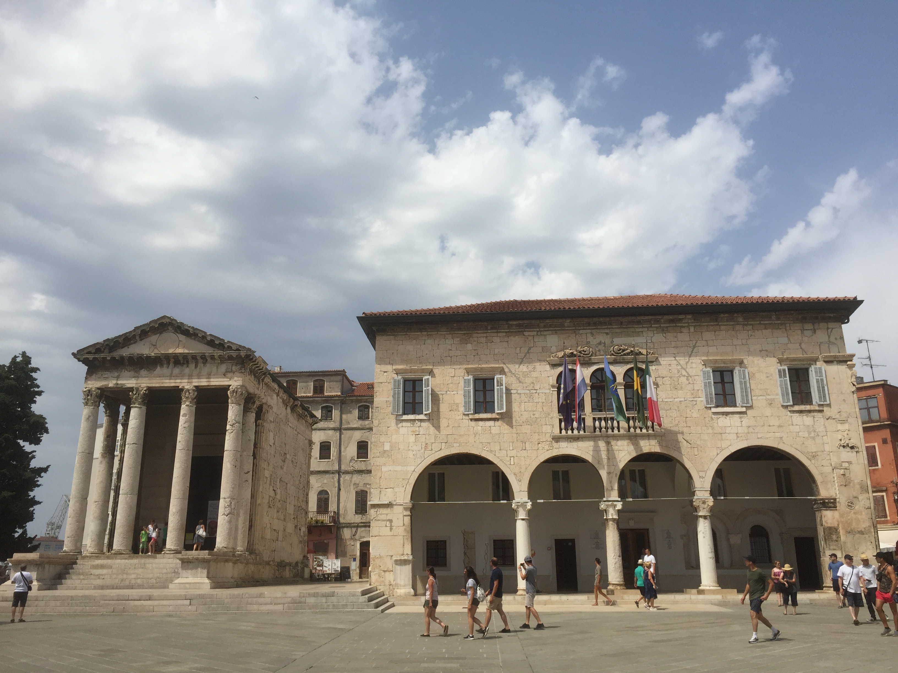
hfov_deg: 61.7
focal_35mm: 29
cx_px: 449
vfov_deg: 48.2
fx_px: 752
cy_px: 336
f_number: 2.2
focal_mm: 4.15
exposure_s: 1/3597
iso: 32
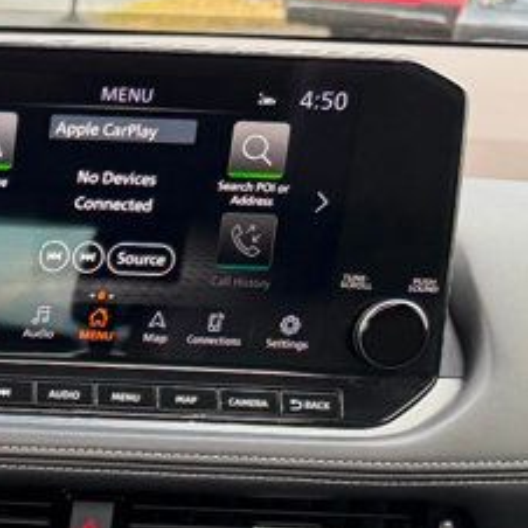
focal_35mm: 96
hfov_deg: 15.2
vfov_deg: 17.3
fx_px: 1657
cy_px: 638
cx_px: -477
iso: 200
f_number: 1.78
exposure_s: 1/101
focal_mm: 6.76
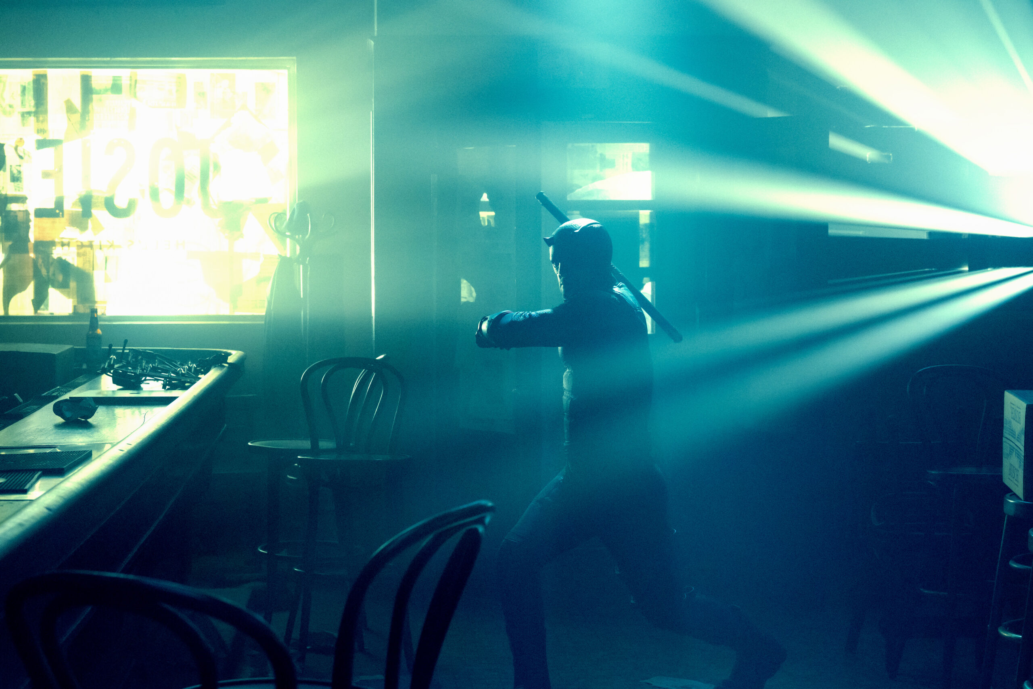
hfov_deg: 40.3
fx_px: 1406
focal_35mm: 49
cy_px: 344
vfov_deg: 27.5
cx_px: 516
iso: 10000
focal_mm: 49
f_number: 5
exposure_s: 1/320
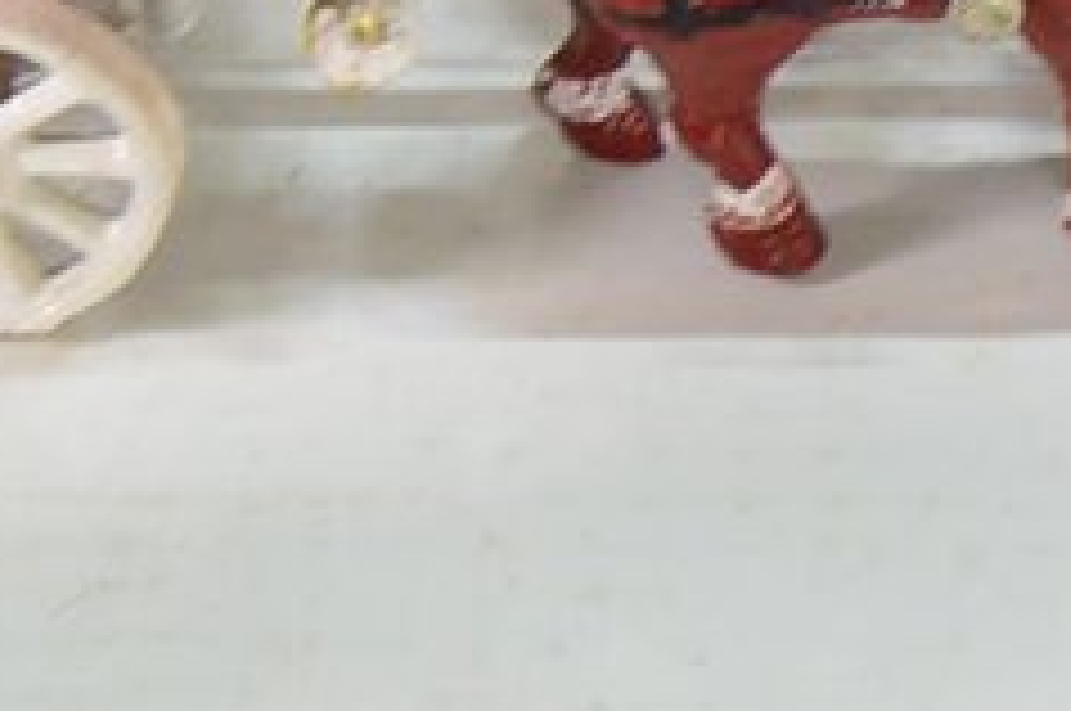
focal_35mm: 259
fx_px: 7695
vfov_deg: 5.3
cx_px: 1377
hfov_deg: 7.9
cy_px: -56
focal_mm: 24
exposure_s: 1/25
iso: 200
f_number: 6.3
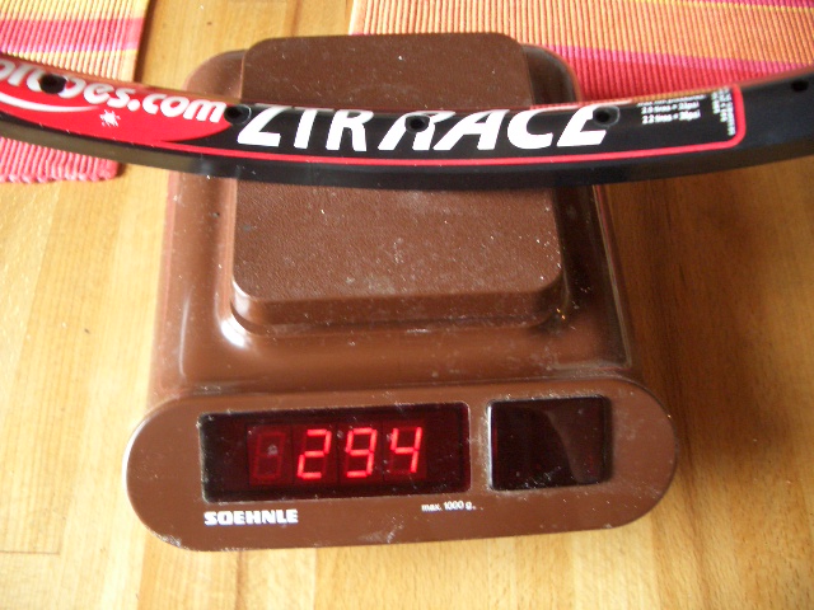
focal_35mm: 35
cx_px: 407
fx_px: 823
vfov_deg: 40.7
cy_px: 305
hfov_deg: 52.6
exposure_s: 1/13
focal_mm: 5.8
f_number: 2.6
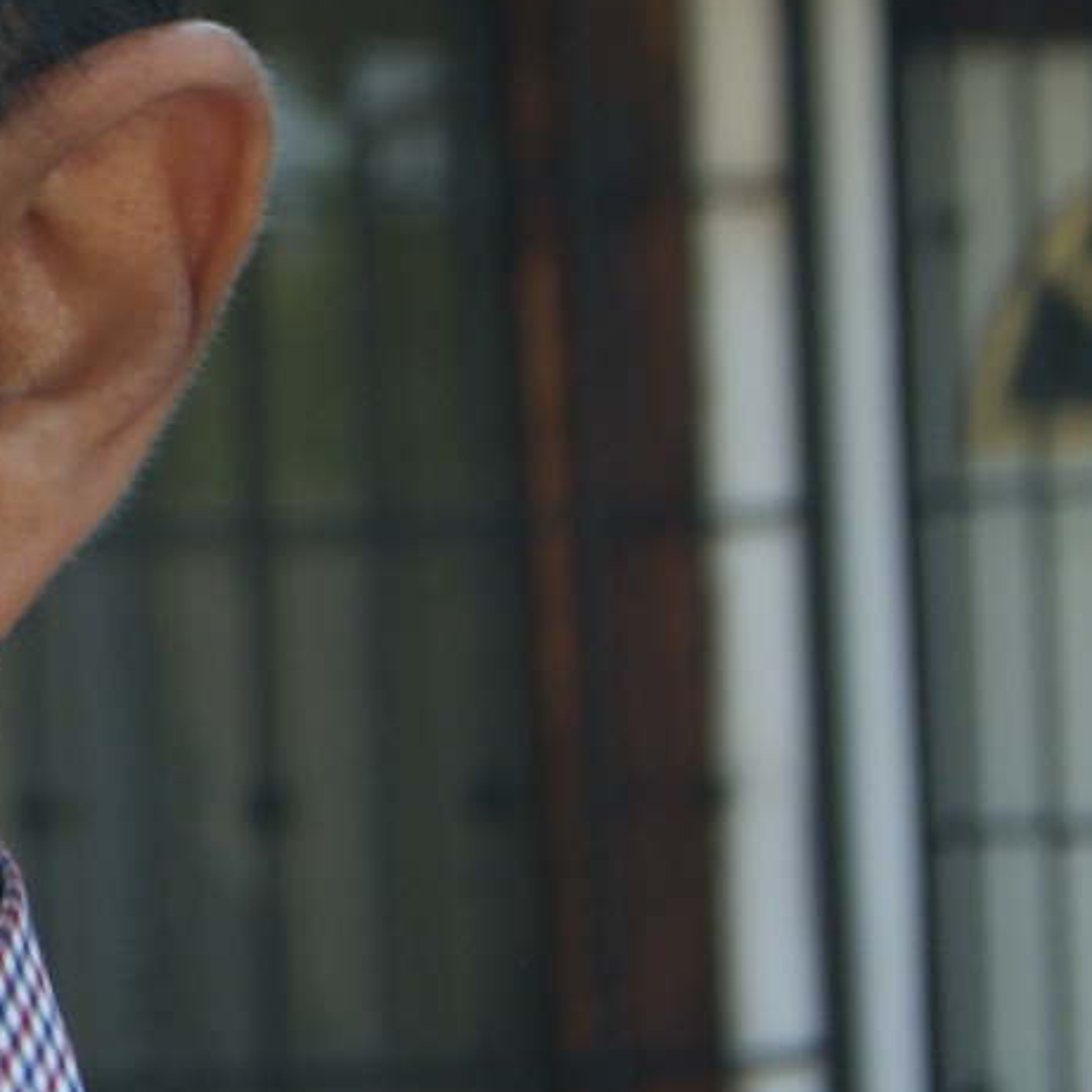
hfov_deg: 7.6
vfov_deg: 7.9
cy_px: 291
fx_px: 7891
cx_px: -945
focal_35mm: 221
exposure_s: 1/125
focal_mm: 35
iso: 100
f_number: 6.3
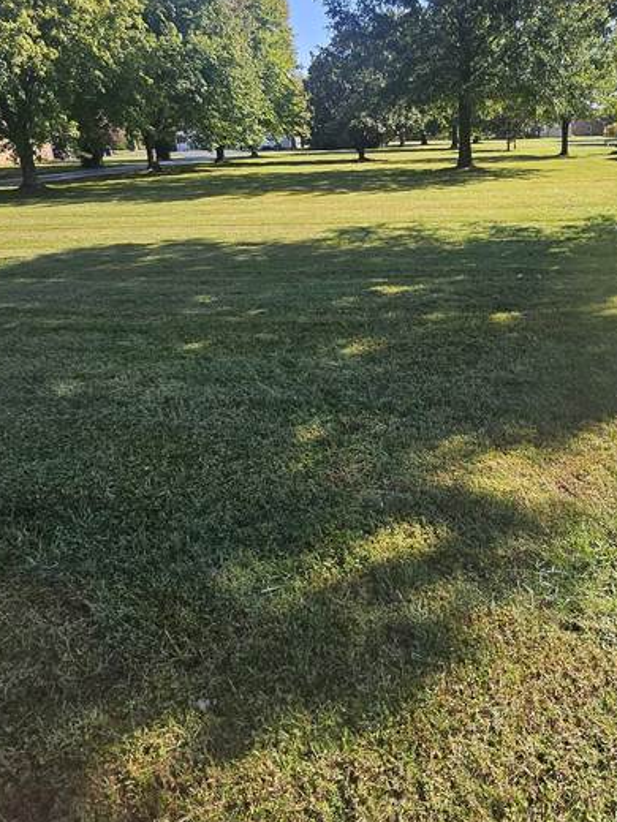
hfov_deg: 55.3
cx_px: 426
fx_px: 570
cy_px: 346
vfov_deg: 71.1
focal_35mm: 24
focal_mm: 1.74
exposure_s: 1/421
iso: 32
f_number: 2.2
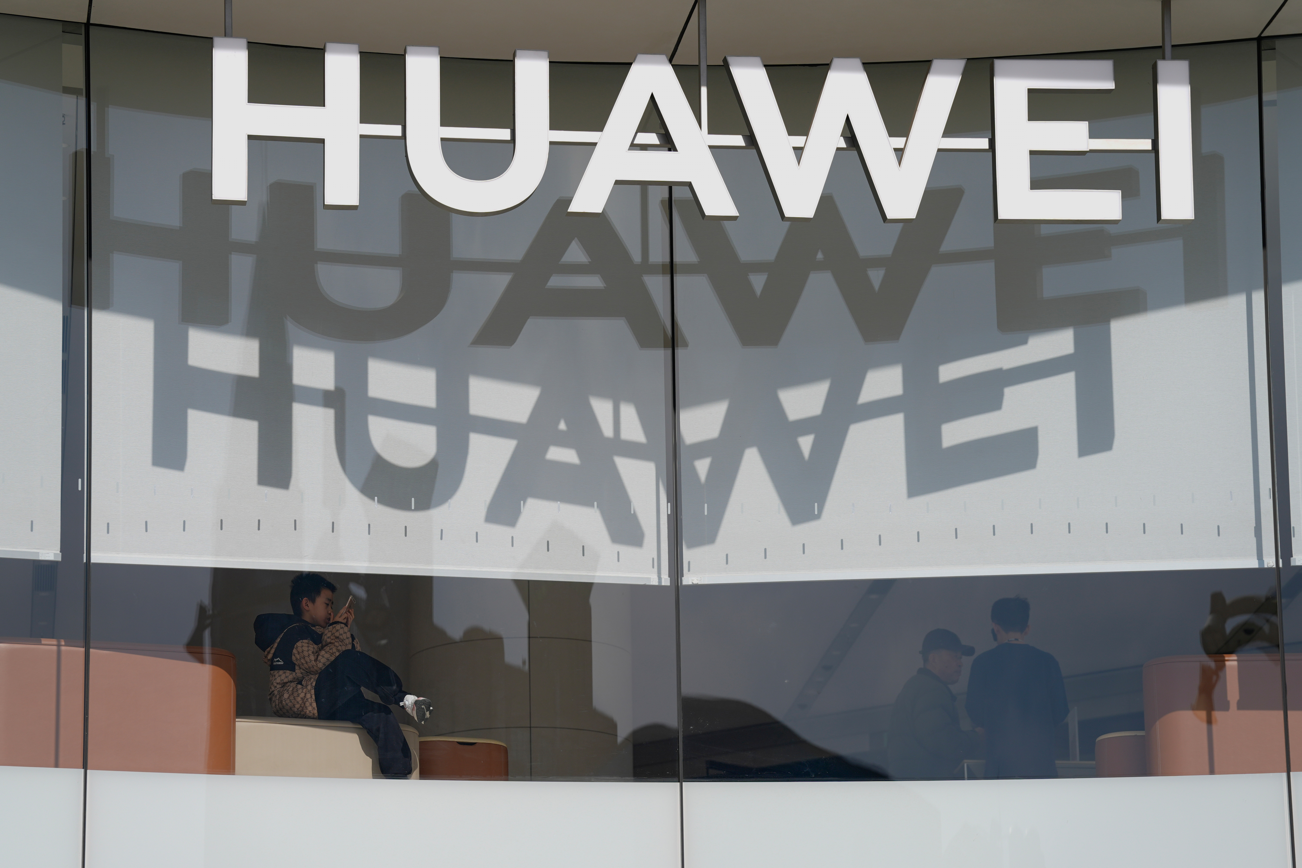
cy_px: 434
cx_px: 651
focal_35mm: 160
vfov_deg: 8.6
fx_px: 5786
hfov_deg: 12.8
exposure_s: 1/1600
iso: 160
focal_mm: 160
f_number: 5
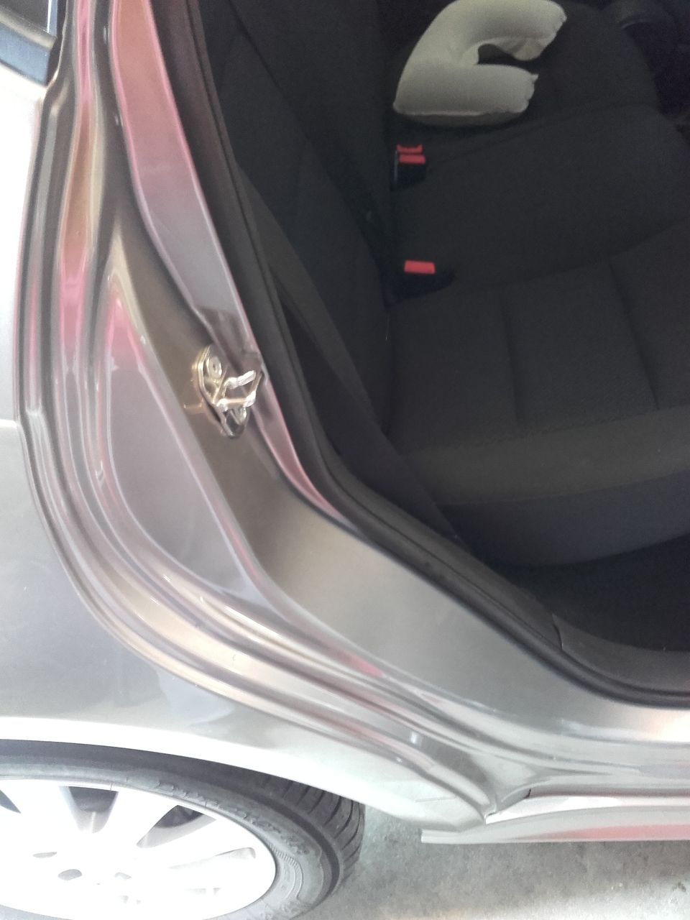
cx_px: 345
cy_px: 460
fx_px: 824
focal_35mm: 31
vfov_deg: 58.4
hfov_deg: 45.4
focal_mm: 3.31
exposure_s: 1/8
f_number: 2.2
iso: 190
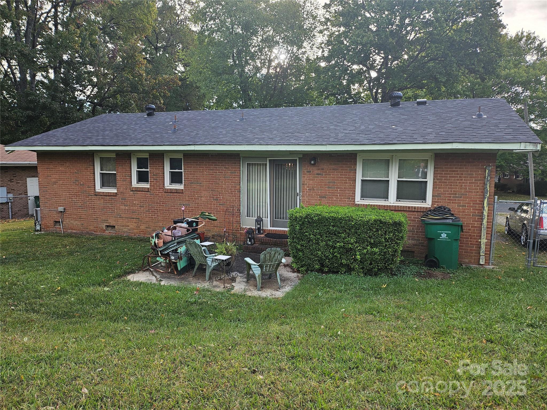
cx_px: 274
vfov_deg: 56.8
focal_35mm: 24
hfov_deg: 71.6
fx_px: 379
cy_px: 205
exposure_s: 1/418
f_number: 1.8
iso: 50
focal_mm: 5
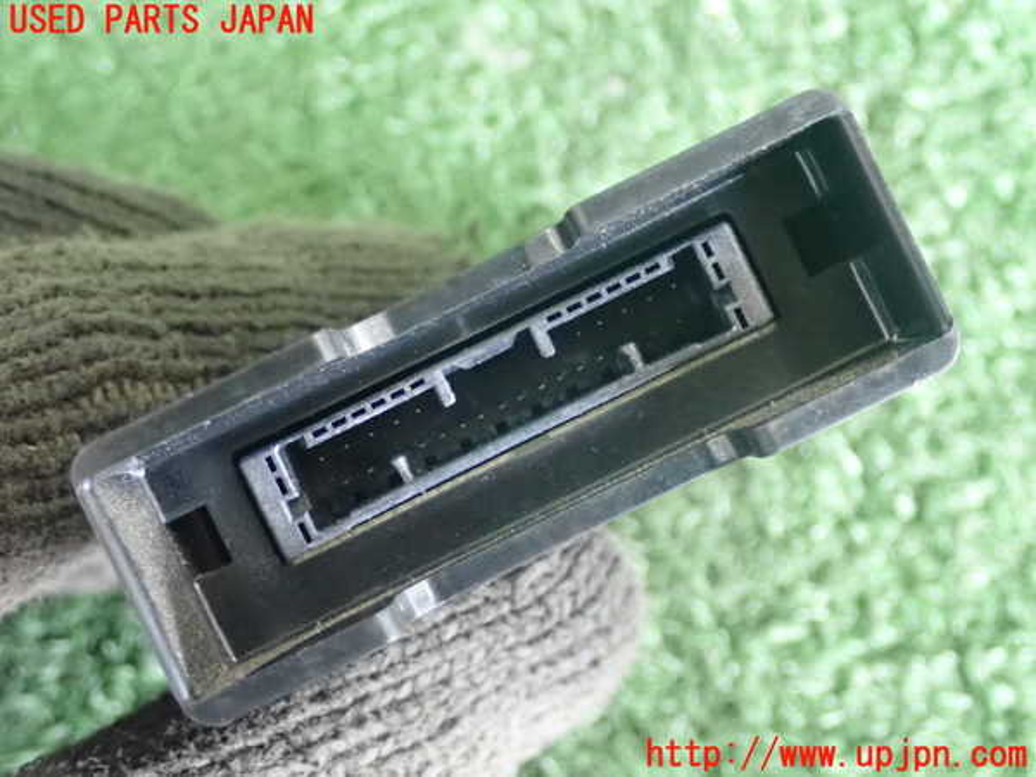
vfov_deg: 29.7
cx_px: 518
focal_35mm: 49
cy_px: 388
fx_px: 1466
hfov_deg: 38.9
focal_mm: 8.99
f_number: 3.2
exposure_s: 1/50
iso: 2000
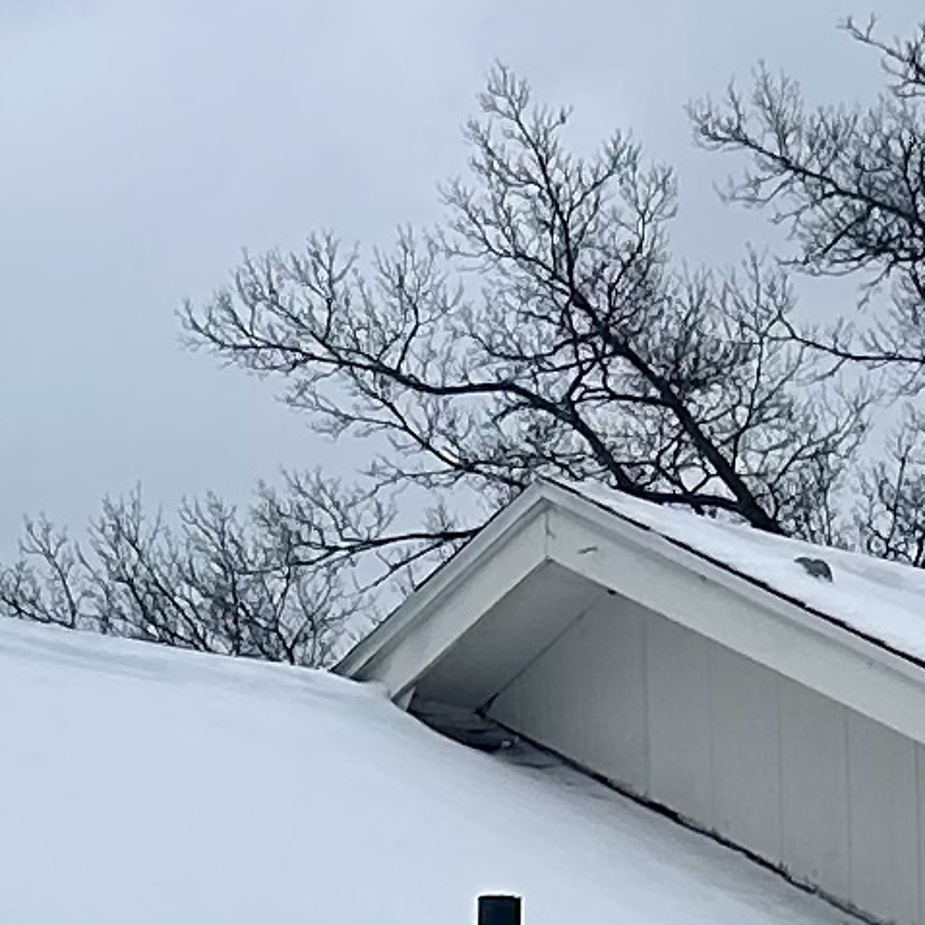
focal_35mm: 194
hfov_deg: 9.0
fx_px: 5865
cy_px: 1862
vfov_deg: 8.5
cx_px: 190
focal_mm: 5.7
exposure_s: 1/6211
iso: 50
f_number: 1.5
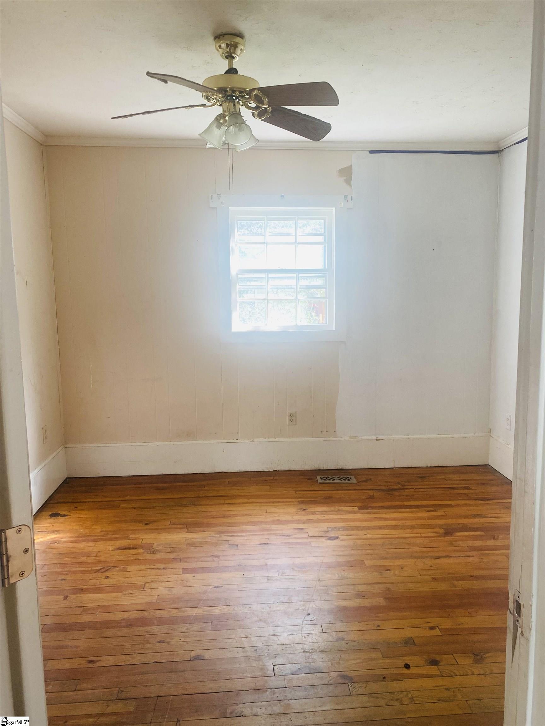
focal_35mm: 26
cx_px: 272
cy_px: 363
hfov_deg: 53.1
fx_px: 546
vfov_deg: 67.3
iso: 125
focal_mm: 4.25
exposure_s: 1/121
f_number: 1.8
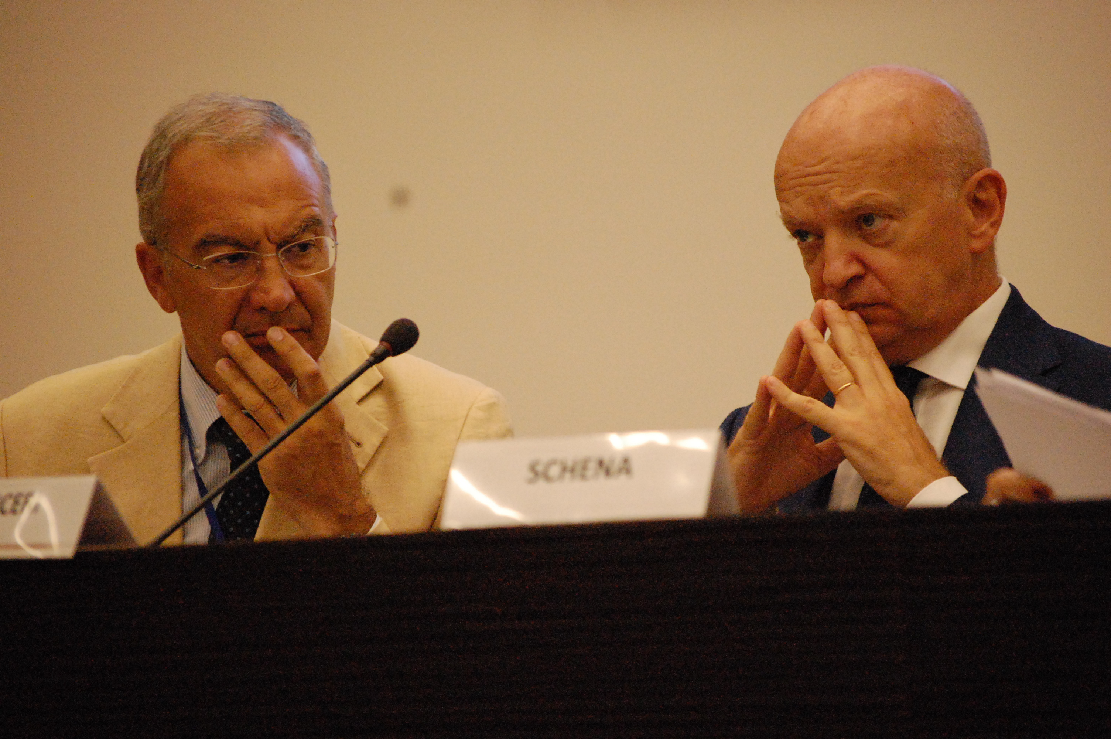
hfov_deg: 10.2
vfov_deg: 6.8
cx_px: 556
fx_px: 6244
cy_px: 370
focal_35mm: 202
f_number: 5
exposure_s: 1/80
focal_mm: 135
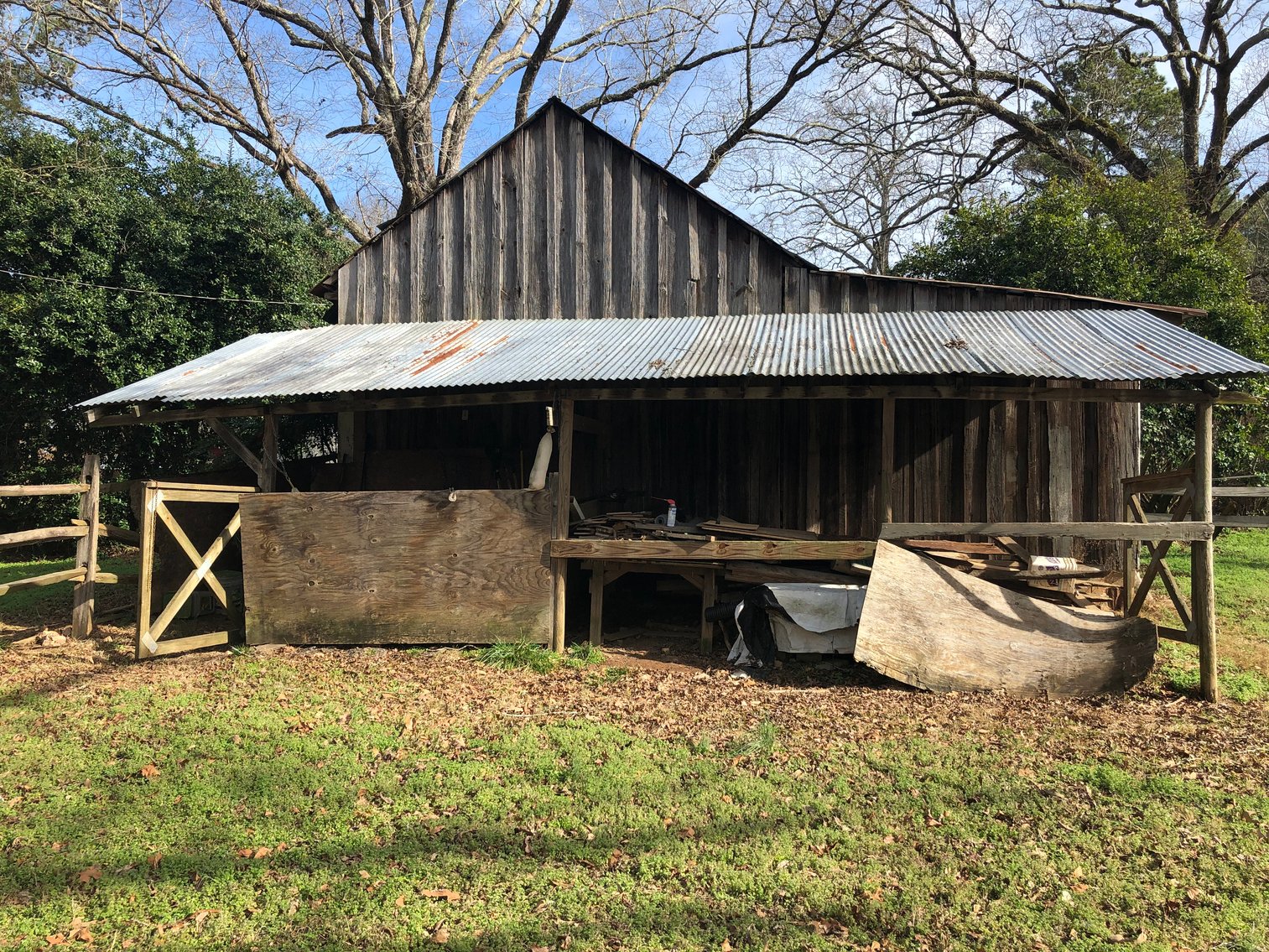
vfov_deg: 49.8
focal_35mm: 28
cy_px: 476
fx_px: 1027
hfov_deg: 63.4
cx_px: 634
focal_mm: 3.99
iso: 20
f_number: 1.8
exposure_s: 1/842
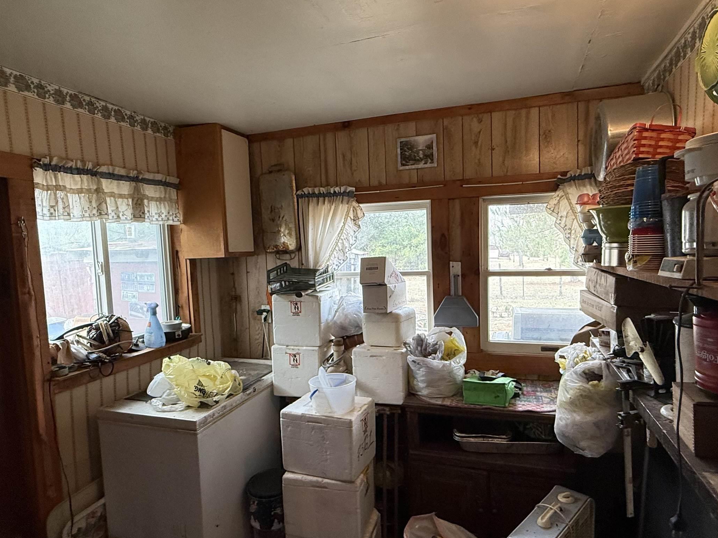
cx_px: 369
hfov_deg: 79.0
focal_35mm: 21
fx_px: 436
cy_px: 279
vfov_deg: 63.4
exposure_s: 1/120
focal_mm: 2.22
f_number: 2.2
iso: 250
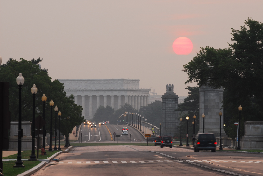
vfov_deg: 4.6
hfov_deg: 6.9
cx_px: 132
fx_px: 2194
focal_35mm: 300
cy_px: 88
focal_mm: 200
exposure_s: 1/4
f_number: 14
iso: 100
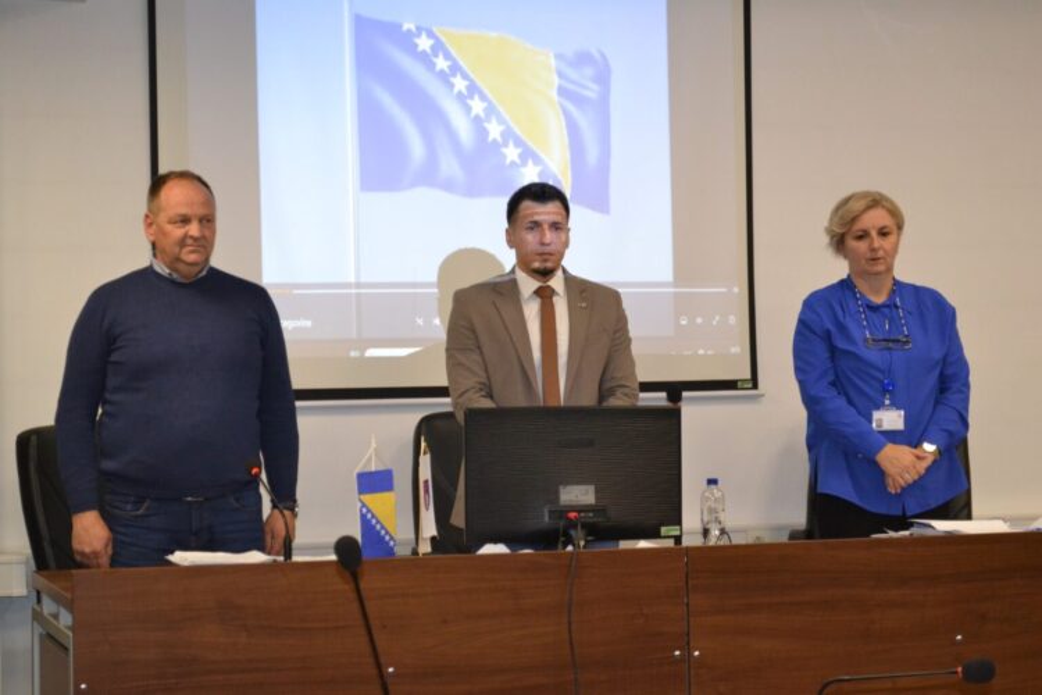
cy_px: 348
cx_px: 521
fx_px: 2388
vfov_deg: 16.6
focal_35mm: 82
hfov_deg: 24.6
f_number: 5.6
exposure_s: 1/60
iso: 1800
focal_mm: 55
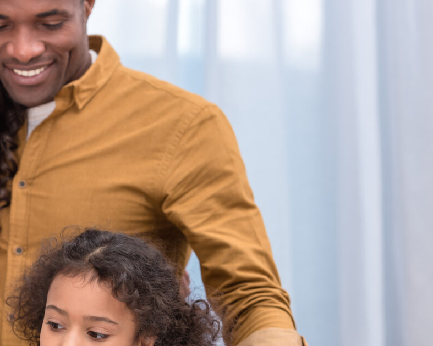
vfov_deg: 6.8
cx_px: 29
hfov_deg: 8.4
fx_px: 2935
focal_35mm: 229
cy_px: 262
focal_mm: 125
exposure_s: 1/160
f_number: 4
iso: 125
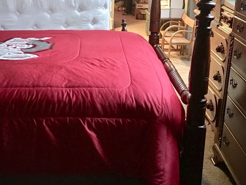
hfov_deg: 35.4
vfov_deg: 27.0
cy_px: 75
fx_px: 384
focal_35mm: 54
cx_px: 97
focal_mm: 4.15
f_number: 2.2
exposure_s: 1/4
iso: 125
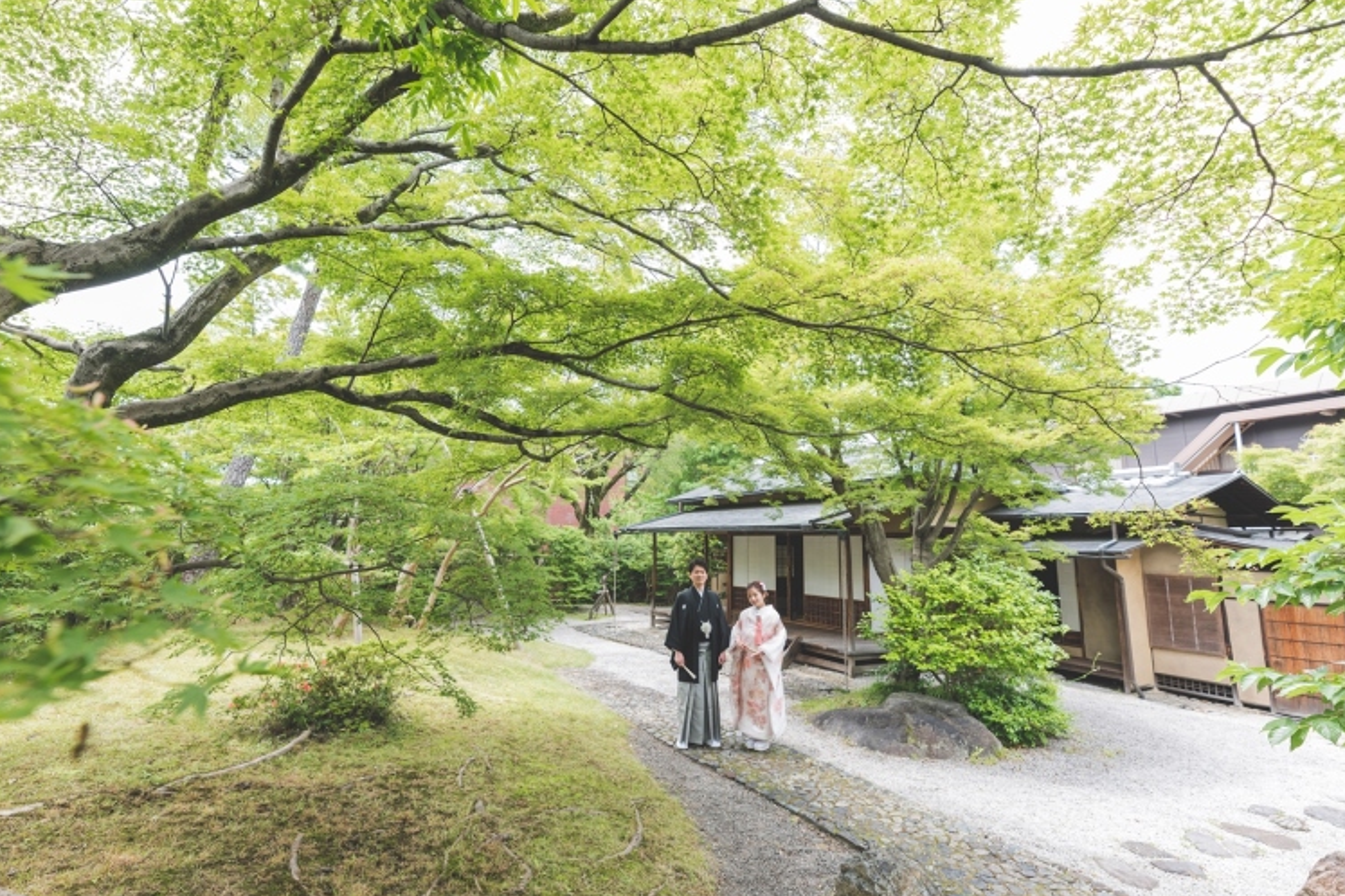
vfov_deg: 77.3
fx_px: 560
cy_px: 425
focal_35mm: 15
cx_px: 661
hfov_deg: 100.4
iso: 160
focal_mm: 14
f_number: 4.5
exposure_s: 1/125
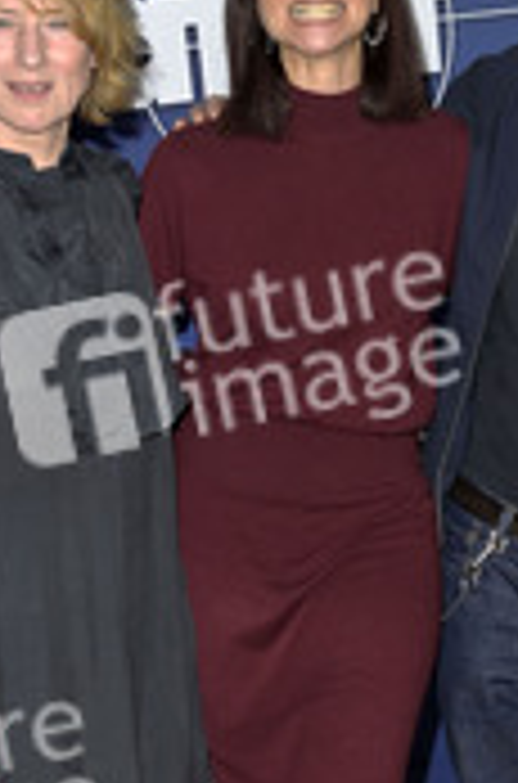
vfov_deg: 19.2
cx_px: 360
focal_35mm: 106
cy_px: 585
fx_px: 2301
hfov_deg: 12.8
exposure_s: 1/250
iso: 640
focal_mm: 46
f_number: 5.6
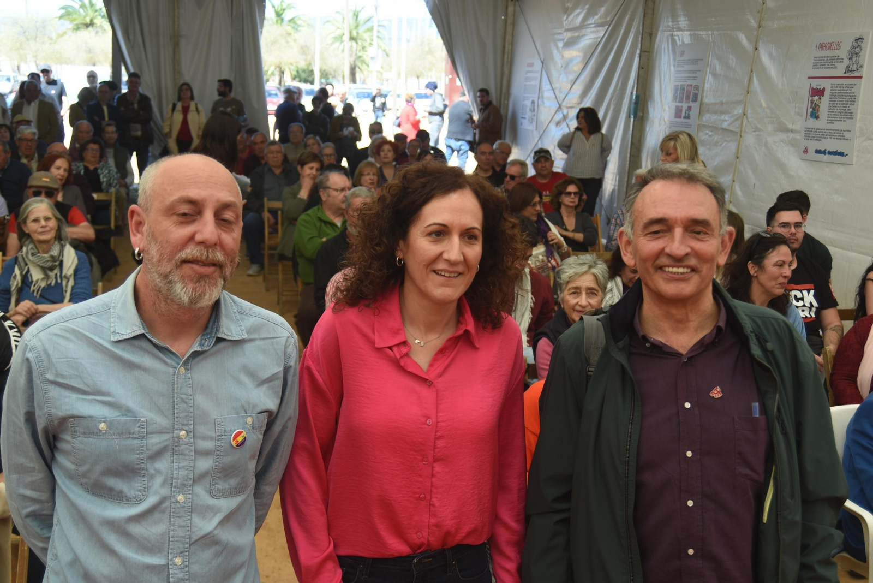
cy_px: 292
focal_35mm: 48
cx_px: 436
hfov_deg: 41.1
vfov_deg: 28.1
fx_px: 1164
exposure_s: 1/160
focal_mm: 48
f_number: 6.3
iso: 250
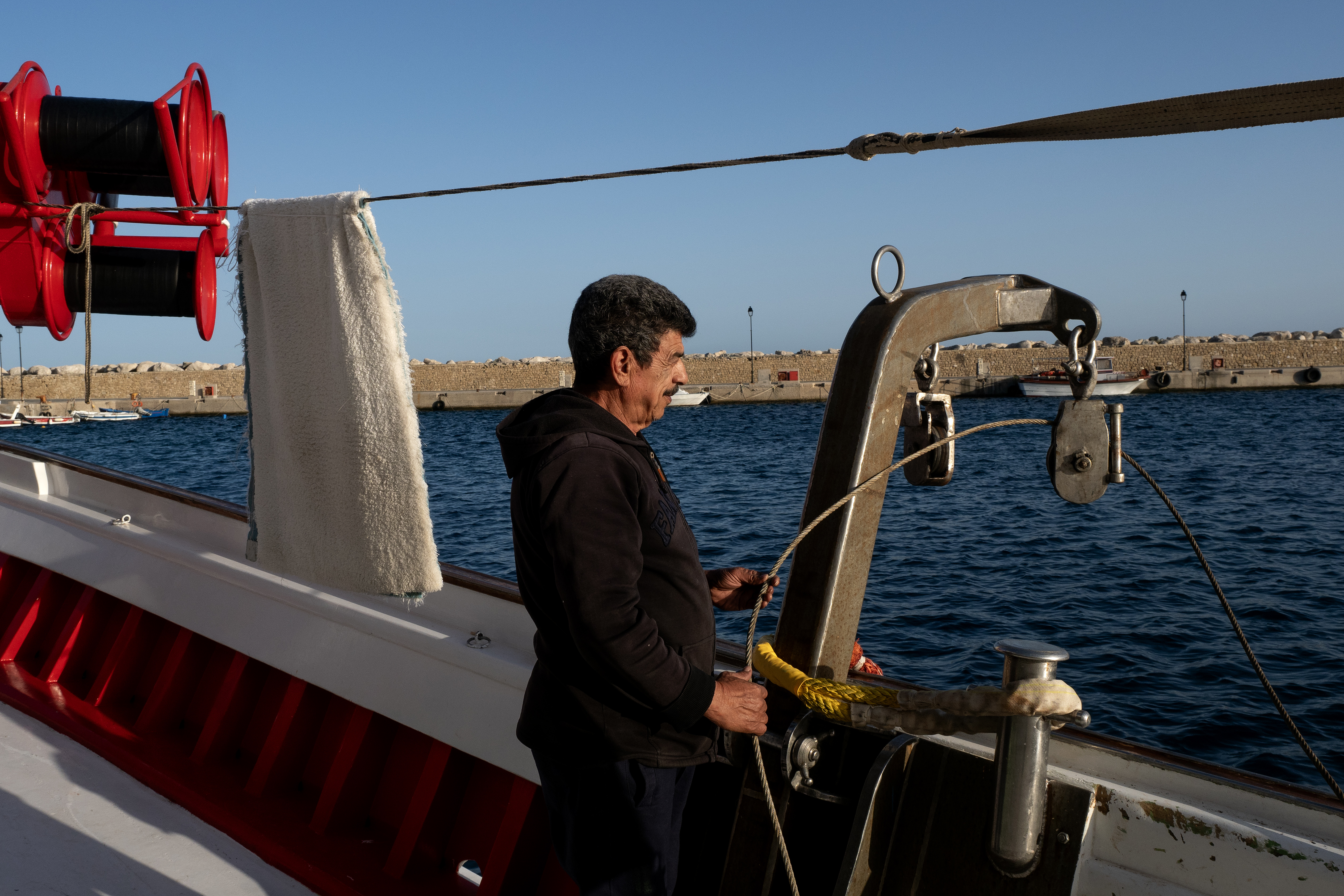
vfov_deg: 41.1
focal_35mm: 32
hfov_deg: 58.7
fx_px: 1195
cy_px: 437
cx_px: 664
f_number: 9
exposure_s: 1/400
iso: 200
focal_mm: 15
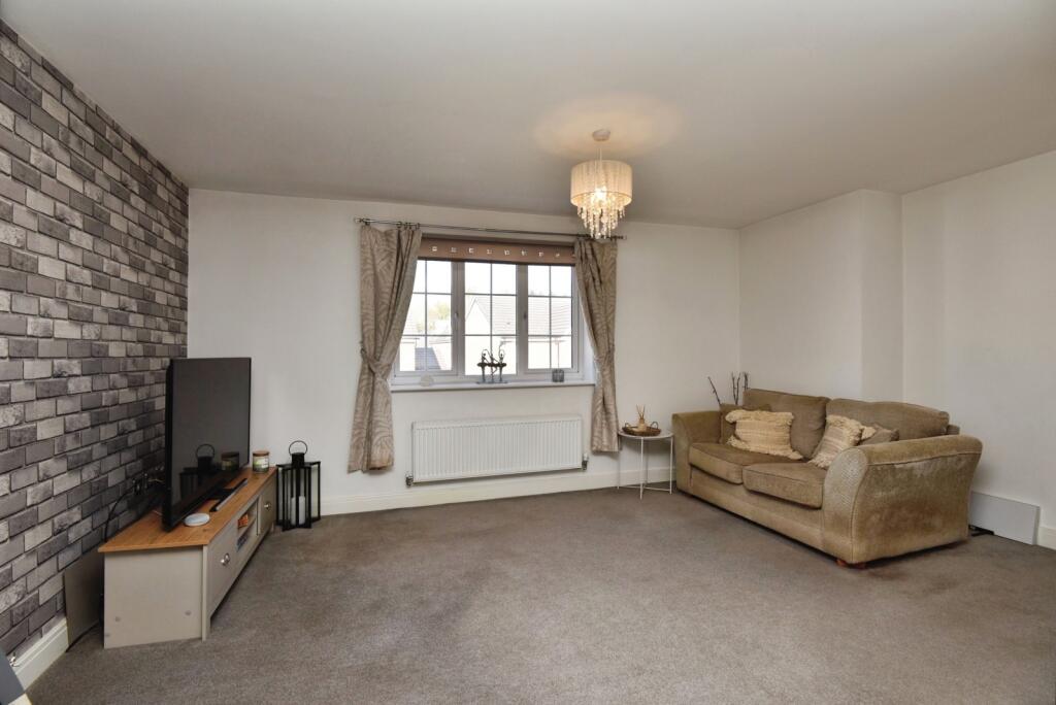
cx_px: 528
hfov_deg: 96.7
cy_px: 352
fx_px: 470
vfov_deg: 73.8
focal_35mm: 16
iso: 400
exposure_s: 1/125
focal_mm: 16
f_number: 7.1
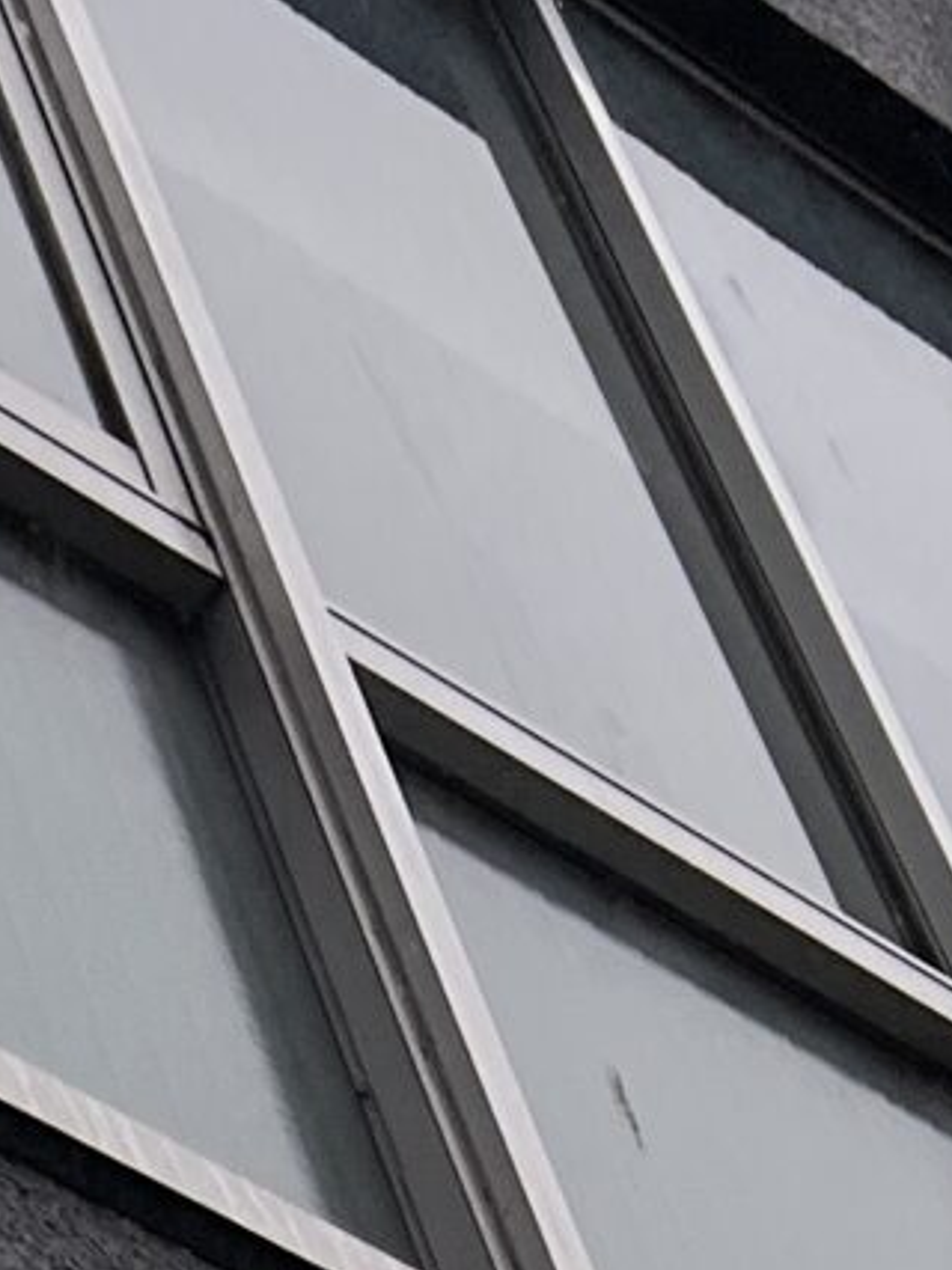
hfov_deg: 8.5
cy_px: 3278
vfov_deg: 10.5
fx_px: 5723
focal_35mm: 156
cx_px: -1485
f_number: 1.5
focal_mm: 5.7
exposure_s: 1/909
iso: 50
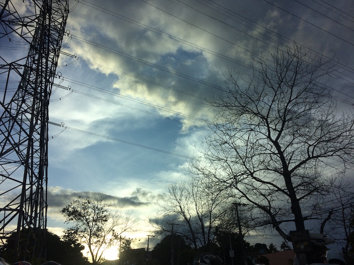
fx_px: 297
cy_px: 132
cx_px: 177
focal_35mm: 29
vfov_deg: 48.2
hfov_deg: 61.7
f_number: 2.2
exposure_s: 1/456
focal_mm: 4.15
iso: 32
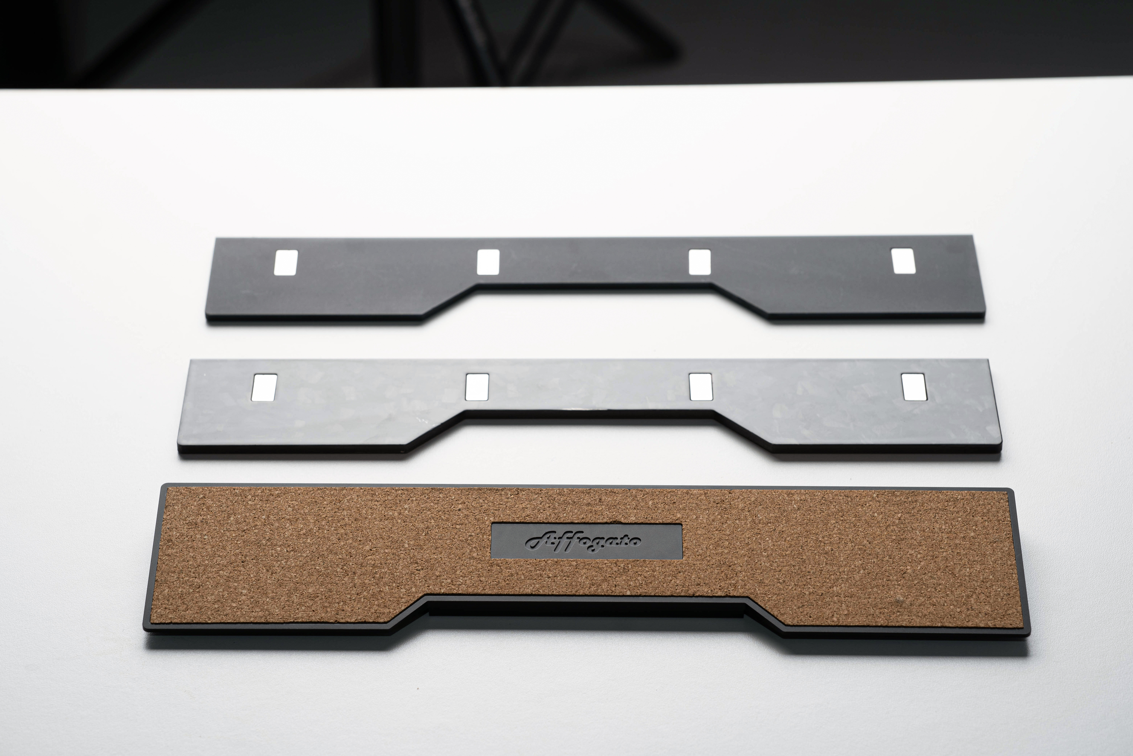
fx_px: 1574
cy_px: 378
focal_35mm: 50
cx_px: 566
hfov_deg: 39.6
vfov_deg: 27.0
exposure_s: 1/25
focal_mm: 50
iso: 200
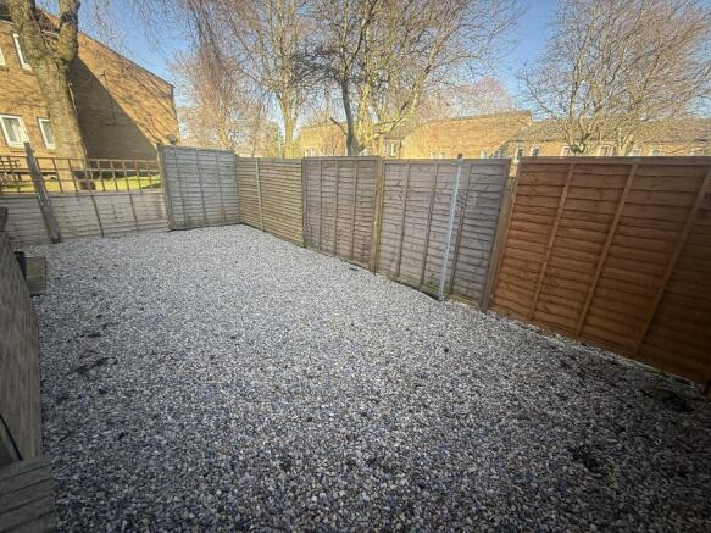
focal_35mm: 14
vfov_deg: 85.7
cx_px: 356
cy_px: 266
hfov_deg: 102.1
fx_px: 287
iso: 64
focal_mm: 2.22
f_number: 2.2
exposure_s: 1/191
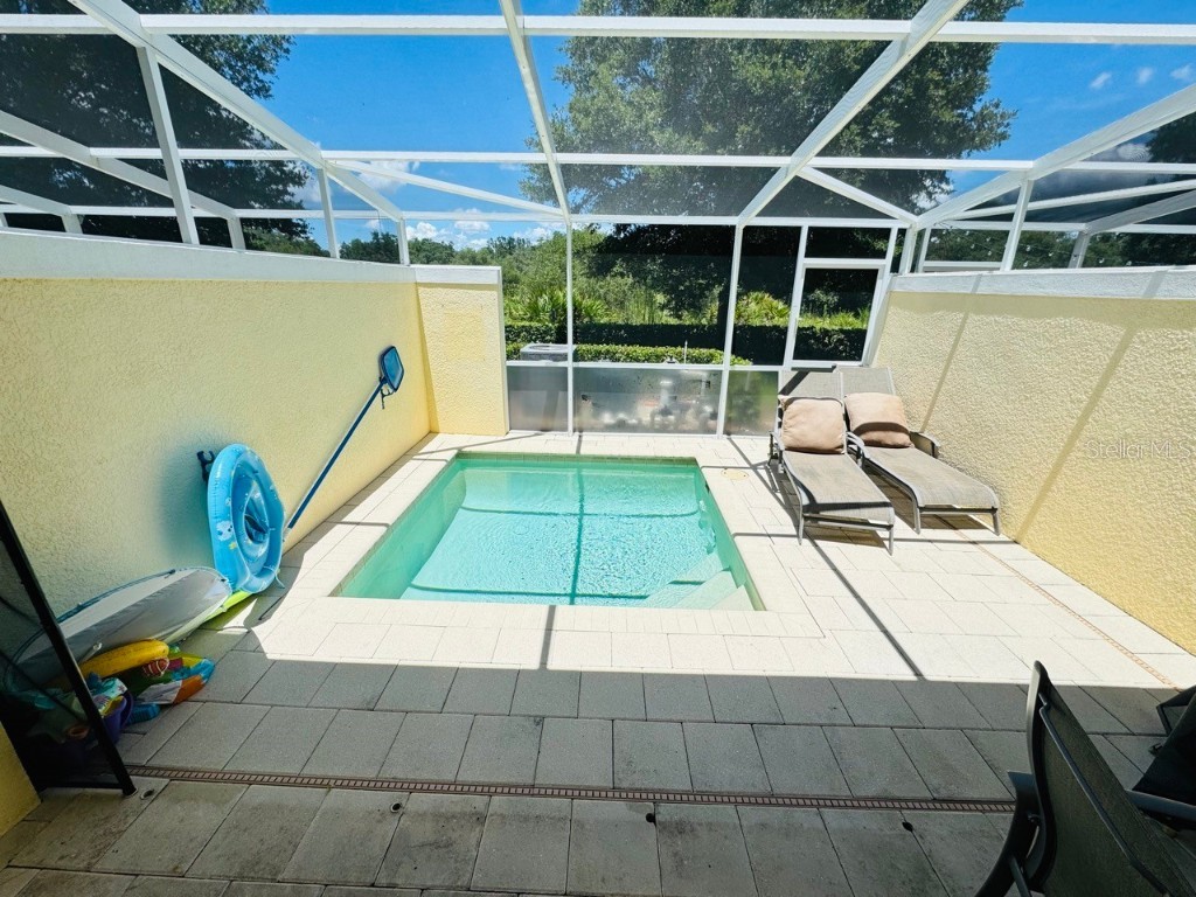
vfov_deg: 85.7
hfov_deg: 102.1
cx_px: 598
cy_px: 448
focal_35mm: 14
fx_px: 484
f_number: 2.2
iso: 50
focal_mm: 2.22
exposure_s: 1/1078
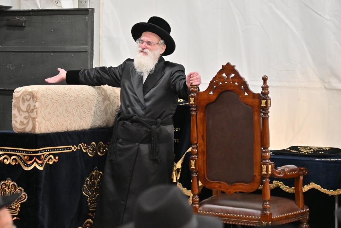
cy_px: 107
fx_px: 1004
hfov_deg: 19.3
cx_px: 150
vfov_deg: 12.9
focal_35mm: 106
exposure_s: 1/125
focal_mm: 92
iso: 1250
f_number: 4
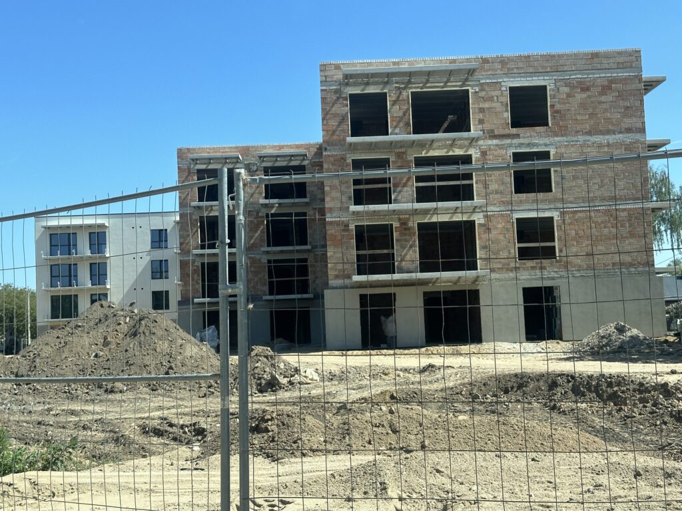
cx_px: 341
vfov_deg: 30.3
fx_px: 946
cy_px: 256
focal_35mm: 48
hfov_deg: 39.7
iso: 64
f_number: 1.78
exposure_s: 1/2114
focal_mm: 6.86
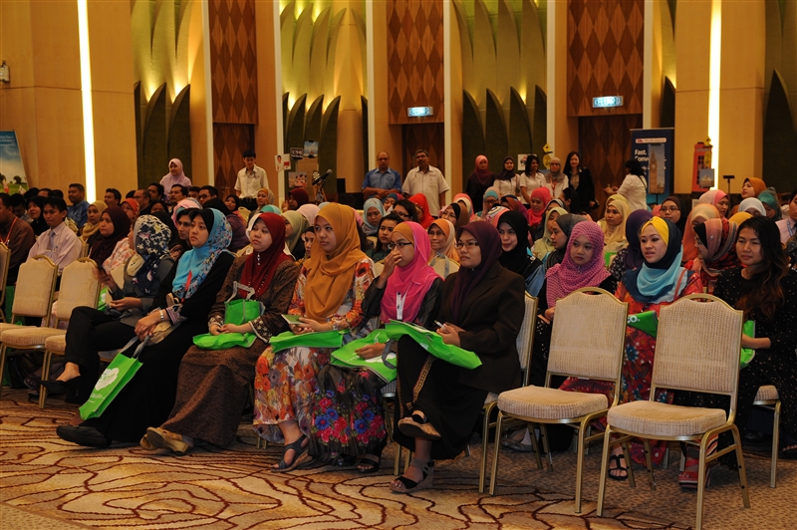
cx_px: 398
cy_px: 265
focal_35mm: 52
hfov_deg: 38.2
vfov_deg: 25.9
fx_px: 1150
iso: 1000
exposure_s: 1/40
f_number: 4.5
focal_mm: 52
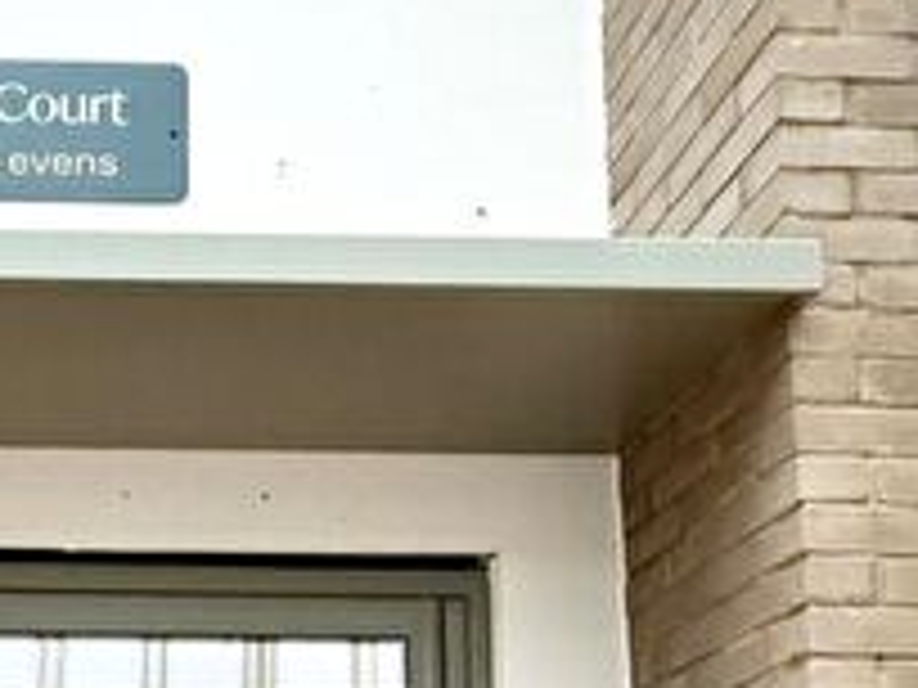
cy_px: 870
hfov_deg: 36.5
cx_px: 50
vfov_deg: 26.2
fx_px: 1273
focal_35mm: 48
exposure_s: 1/60
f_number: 2.2
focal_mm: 2.22
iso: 1000
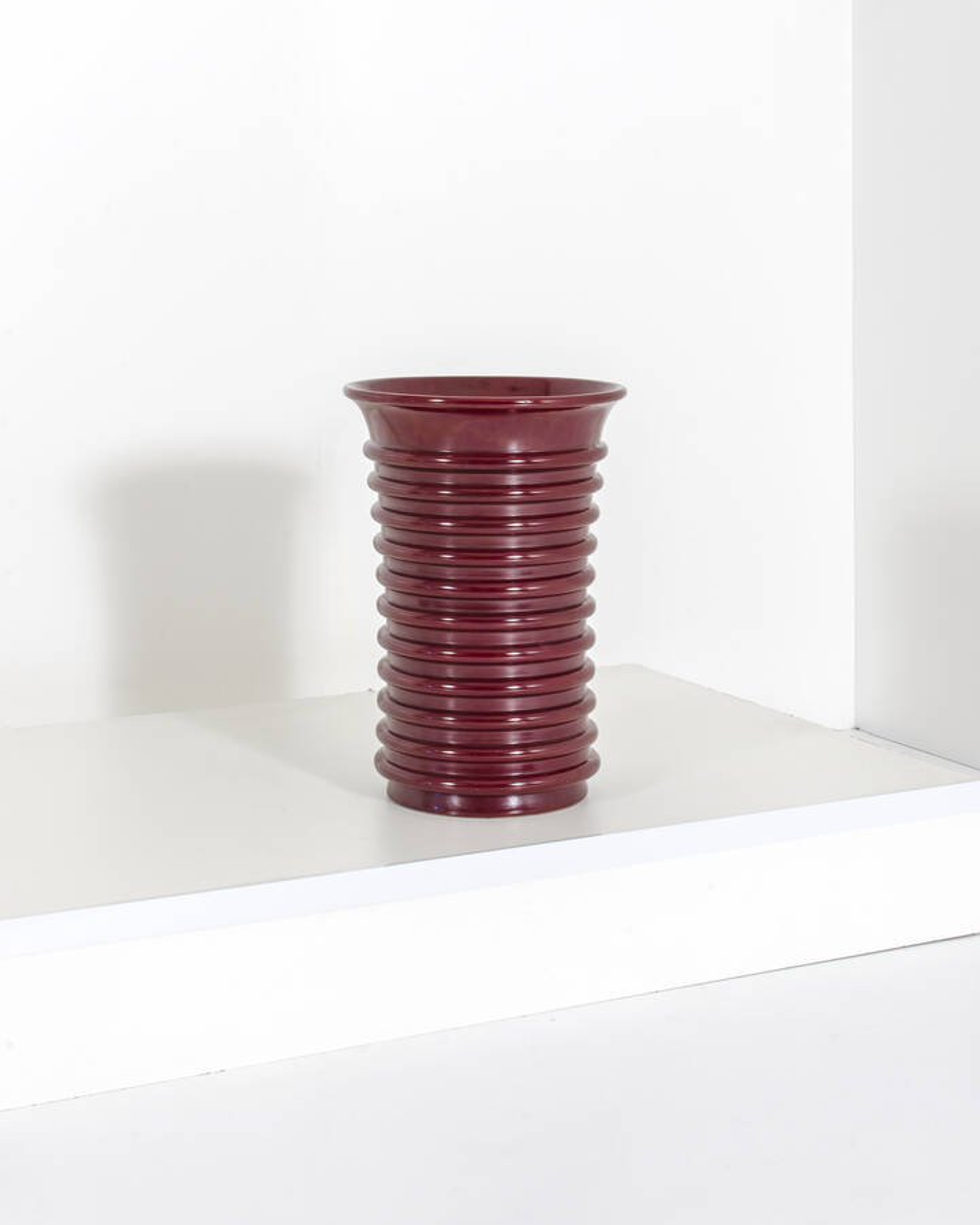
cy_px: 552
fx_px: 2159
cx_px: 490
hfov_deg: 25.6
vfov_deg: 31.6
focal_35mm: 60
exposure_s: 1/160
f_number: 16
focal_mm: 35
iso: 100
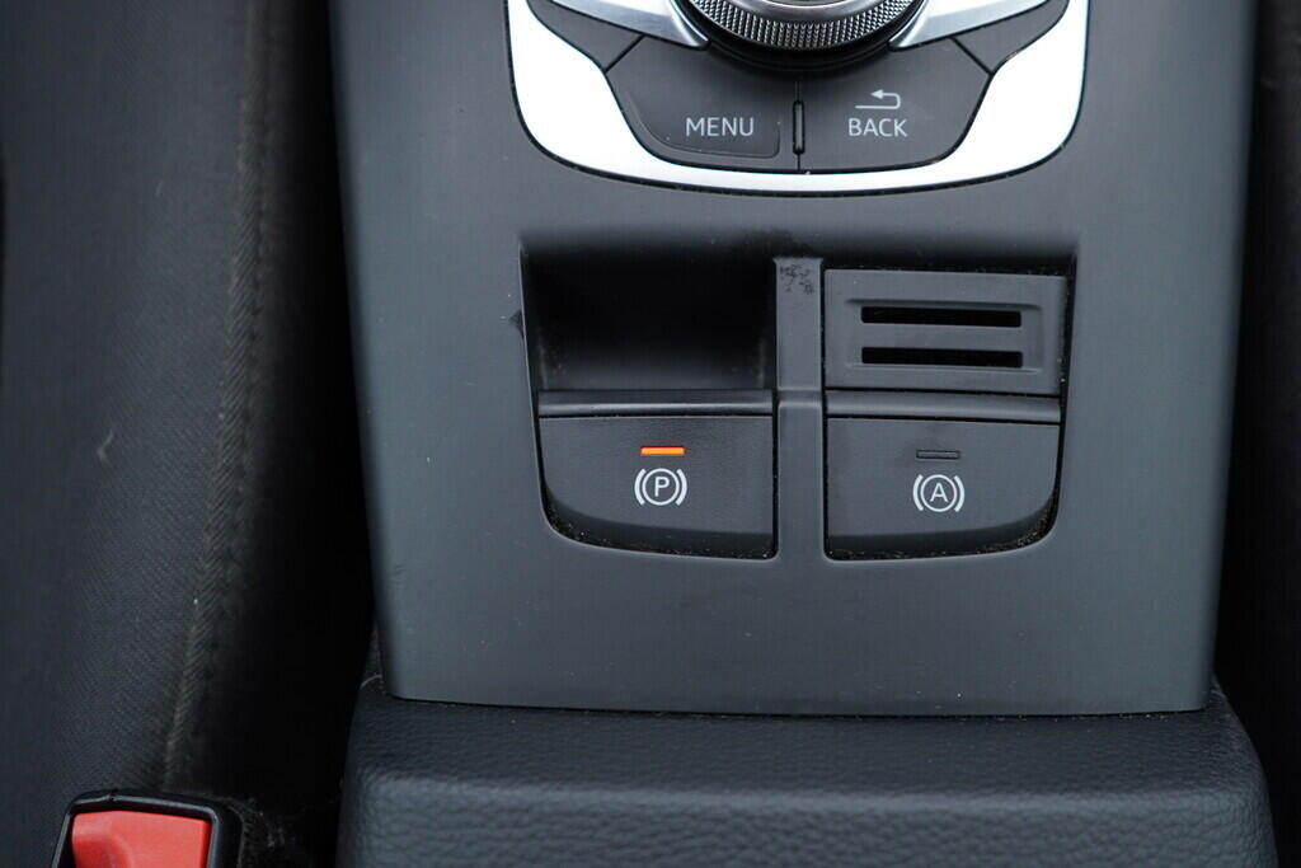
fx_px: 1301
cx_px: 650
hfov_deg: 53.1
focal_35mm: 36
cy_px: 434
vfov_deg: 36.9
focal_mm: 24
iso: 160
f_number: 2.8
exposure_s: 1/40
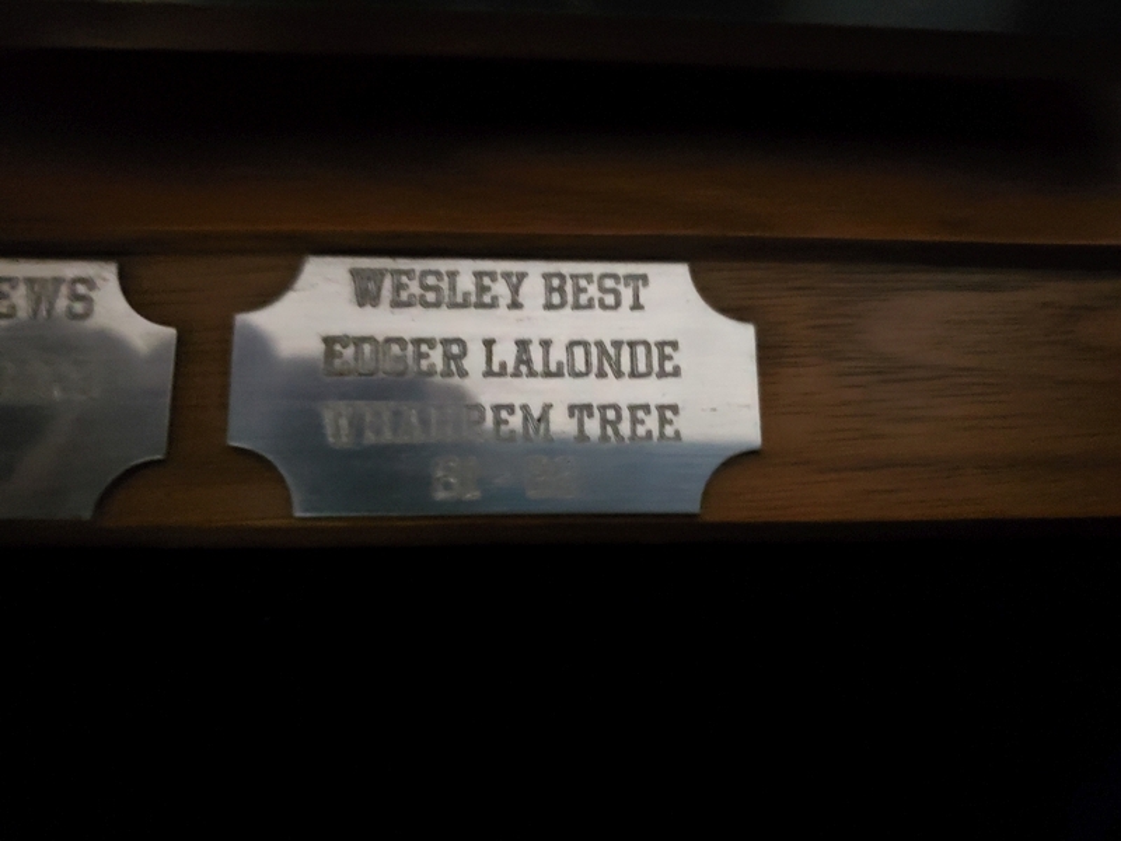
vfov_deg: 53.1
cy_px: 420
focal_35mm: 26
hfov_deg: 67.3
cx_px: 560
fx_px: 842
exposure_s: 1/7
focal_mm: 4.3
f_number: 1.5
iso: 1250
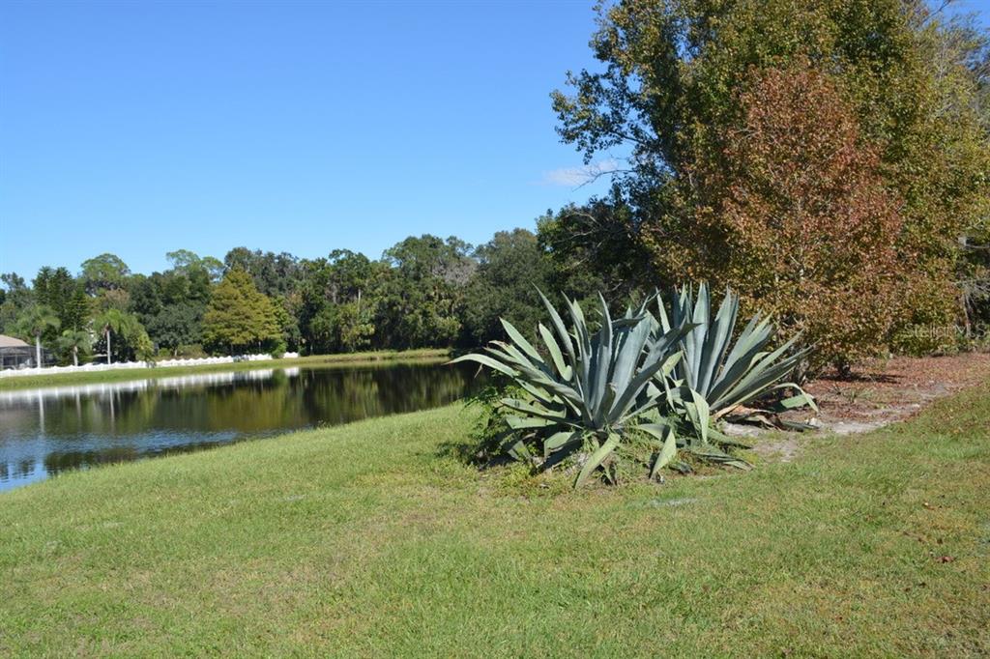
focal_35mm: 30
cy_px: 330
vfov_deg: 43.6
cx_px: 495
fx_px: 825
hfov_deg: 61.9
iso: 140
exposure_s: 1/250
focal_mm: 20
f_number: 8
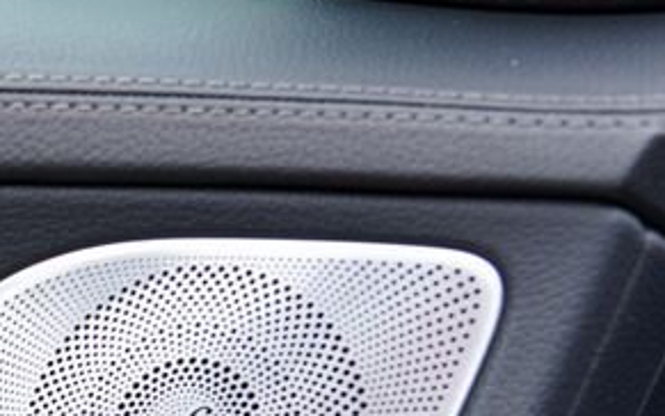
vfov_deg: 13.7
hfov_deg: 19.2
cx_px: -480
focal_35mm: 86
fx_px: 1559
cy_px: 728
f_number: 3.2
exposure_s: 1/40
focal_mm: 24
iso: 100
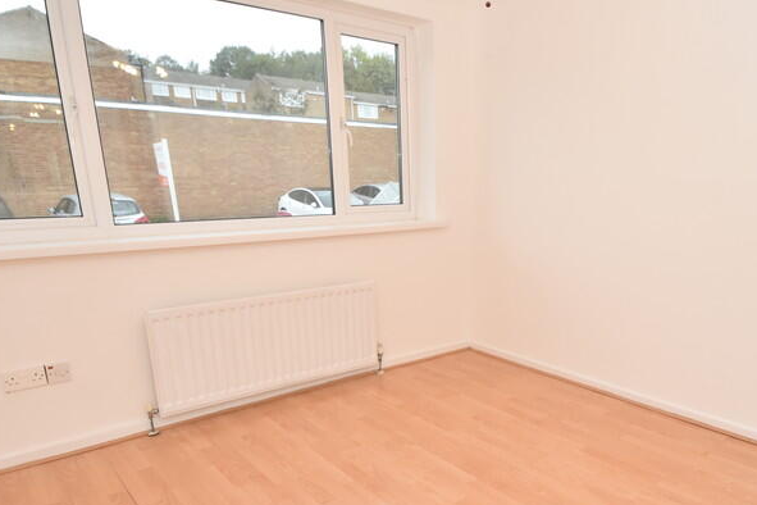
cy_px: 335
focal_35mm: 26
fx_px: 547
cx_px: 476
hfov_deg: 68.2
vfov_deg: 48.7
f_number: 5.6
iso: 800
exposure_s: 1/125
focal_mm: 10
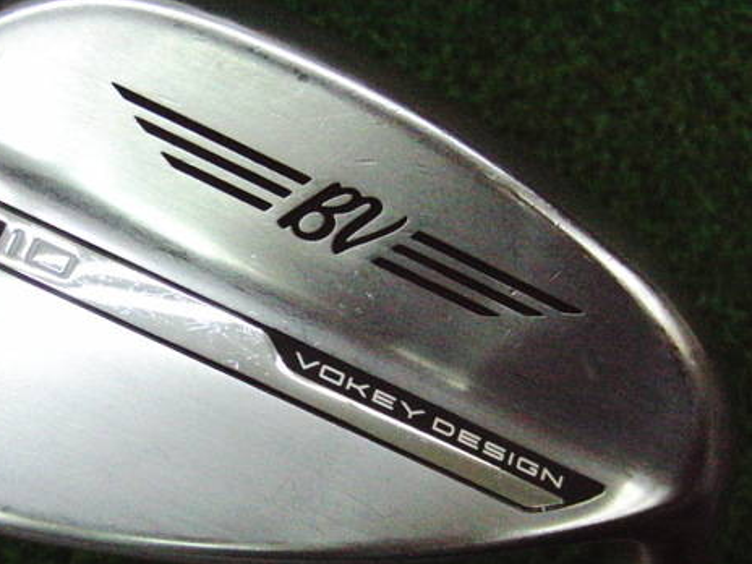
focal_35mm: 51
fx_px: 1108
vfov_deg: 28.6
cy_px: 297
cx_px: 238
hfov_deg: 37.0
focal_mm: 6.42
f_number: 3.6
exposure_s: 1/800
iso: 3200
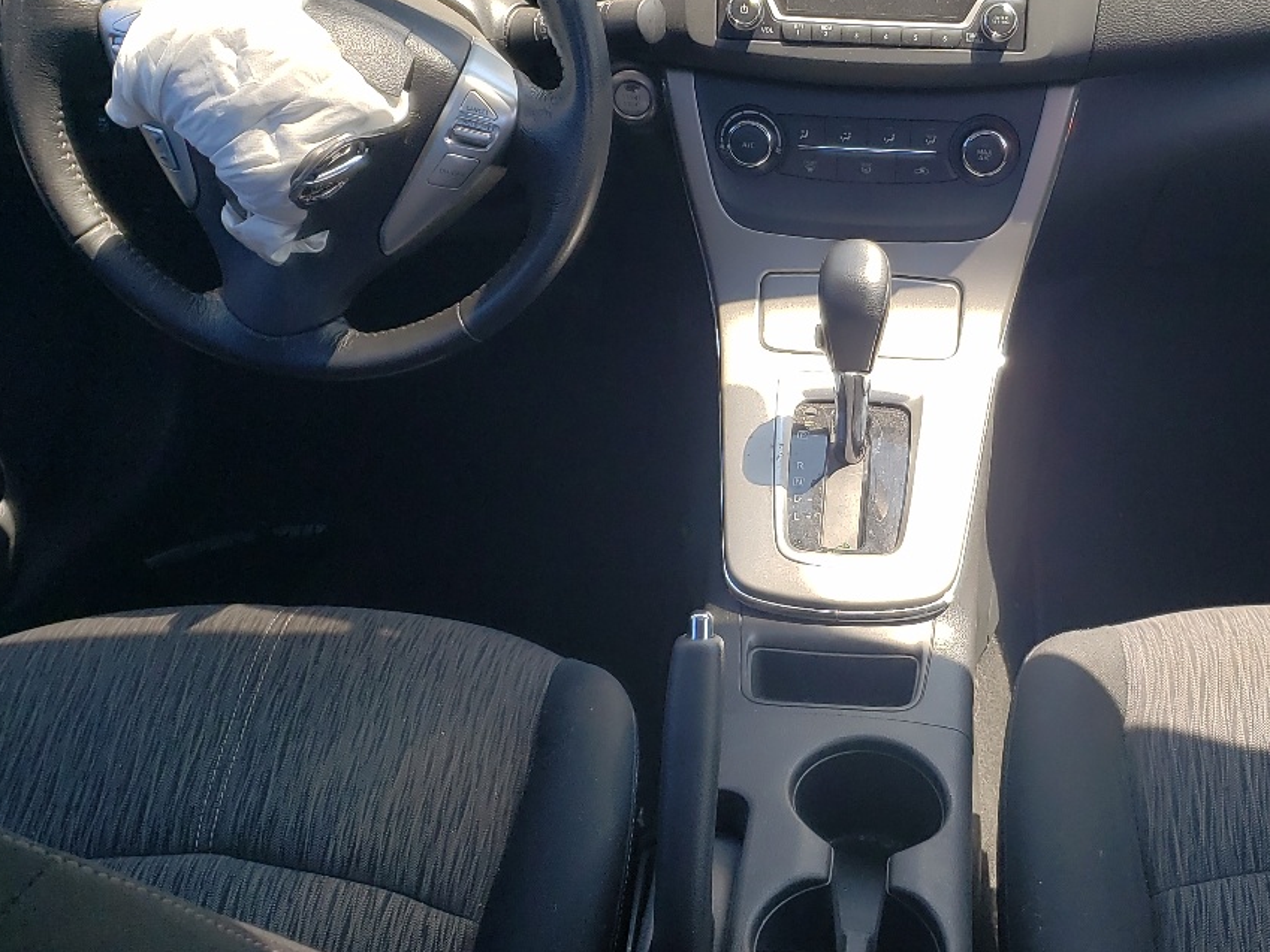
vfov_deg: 29.7
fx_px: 1798
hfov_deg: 38.3
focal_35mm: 49
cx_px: 889
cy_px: 438
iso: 50
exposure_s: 1/556
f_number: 1.5
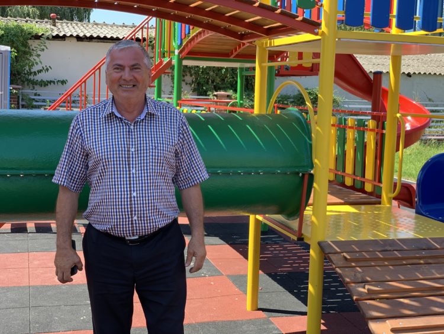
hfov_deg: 36.8
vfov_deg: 28.0
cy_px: 167
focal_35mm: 52
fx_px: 667
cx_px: 222
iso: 16
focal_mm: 6
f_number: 2.4
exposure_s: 1/127
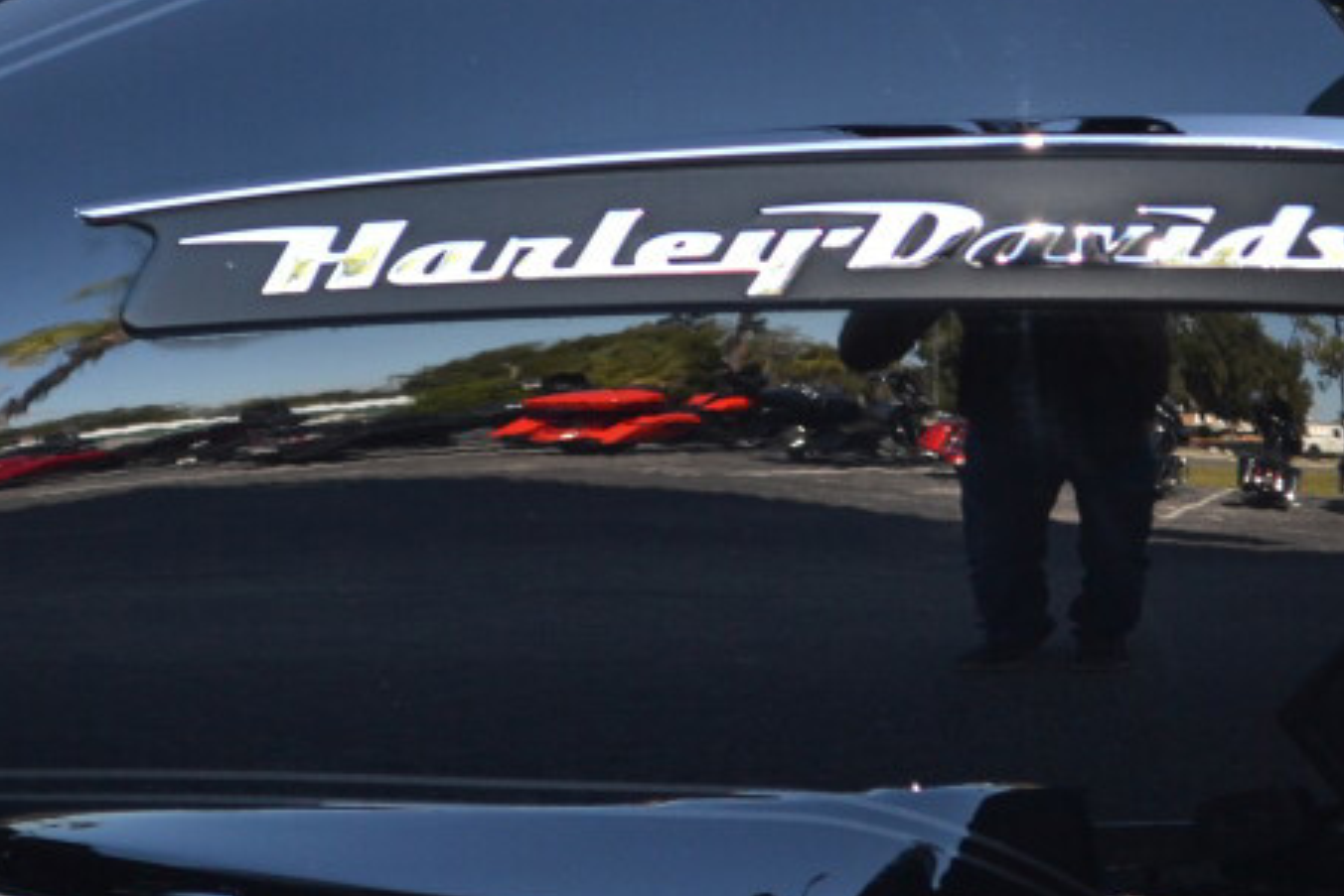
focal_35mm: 219
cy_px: 170
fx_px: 8190
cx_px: 486
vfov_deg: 6.3
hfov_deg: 9.4
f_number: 5.6
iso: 280
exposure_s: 1/125
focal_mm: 55
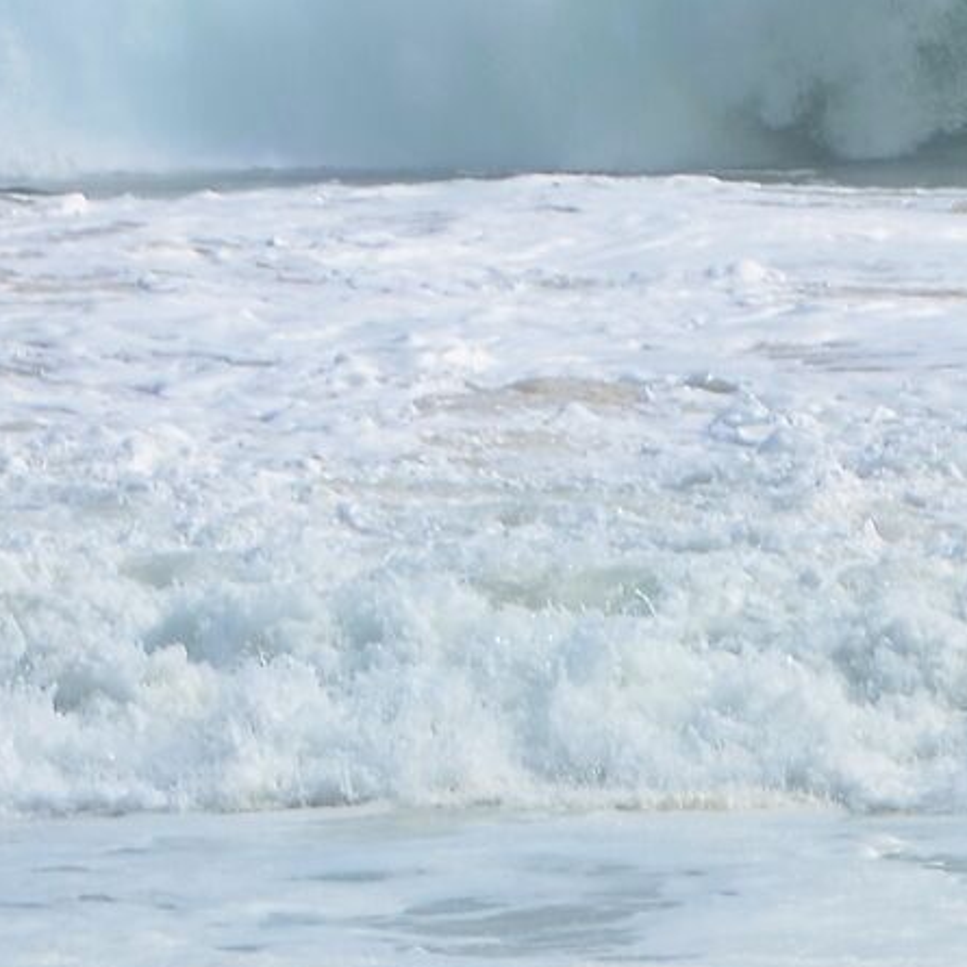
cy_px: -159
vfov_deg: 3.3
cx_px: 1717
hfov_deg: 3.3
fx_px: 16909
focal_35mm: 535
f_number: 10
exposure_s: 1/400
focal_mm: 78
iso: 100
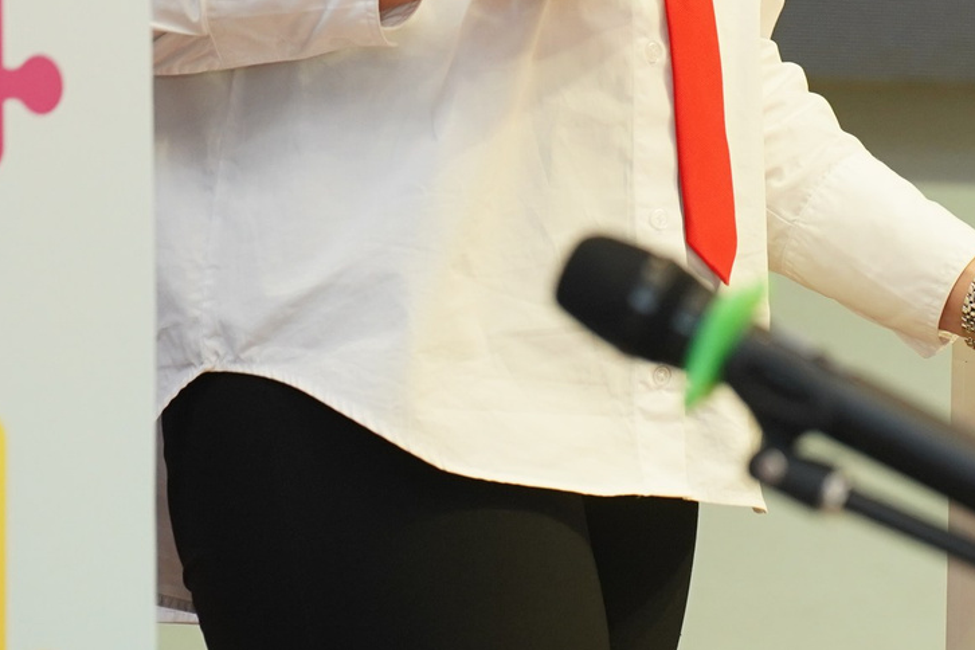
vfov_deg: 2.6
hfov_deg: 3.9
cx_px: 947
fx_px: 14326
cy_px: -237
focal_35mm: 529
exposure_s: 1/160
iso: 1000
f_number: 4
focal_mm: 150
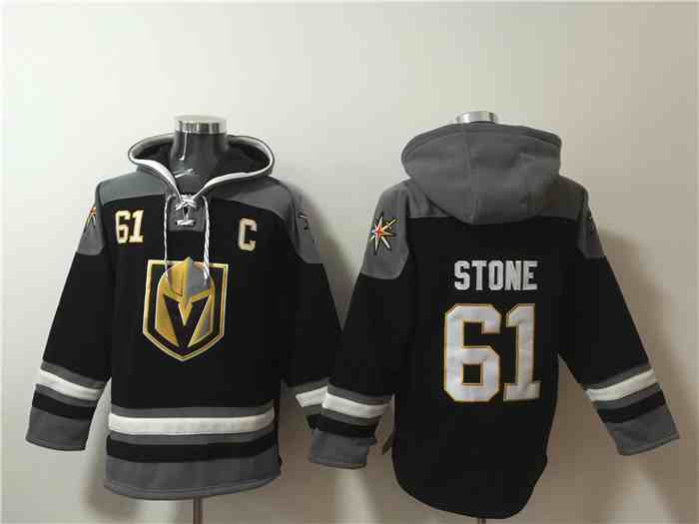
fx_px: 586
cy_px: 262
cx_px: 350
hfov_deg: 61.7
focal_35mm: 29
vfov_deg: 48.2
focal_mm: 4.15
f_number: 2.2
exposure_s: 1/8
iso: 160
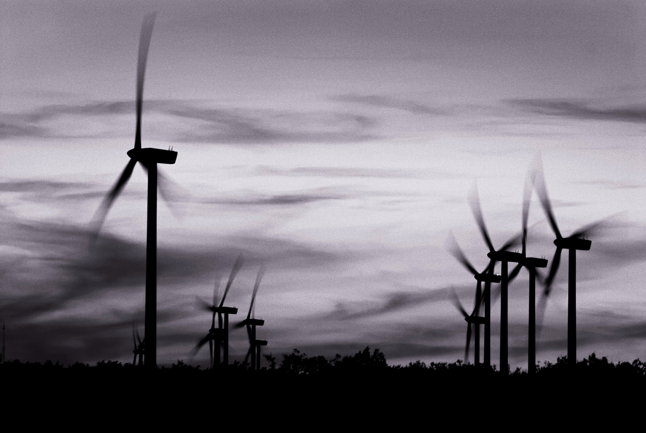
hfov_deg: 6.9
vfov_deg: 4.6
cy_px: 216
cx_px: 323
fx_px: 5390
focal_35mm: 300
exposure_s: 1/6
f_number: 5
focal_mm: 200
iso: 100
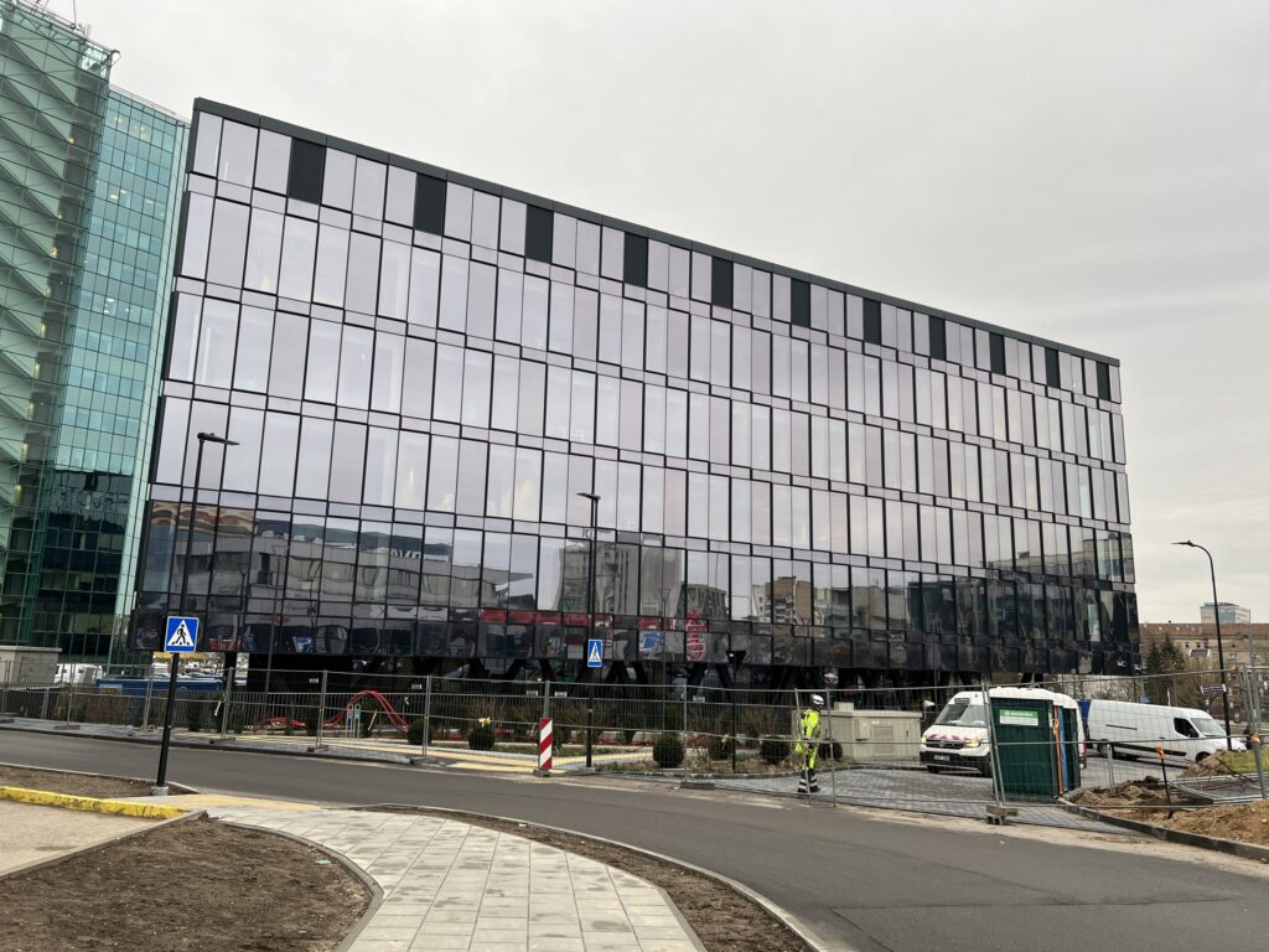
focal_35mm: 26
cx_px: 634
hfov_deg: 67.3
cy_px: 476
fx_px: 953
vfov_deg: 53.1
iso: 40
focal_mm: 5.7
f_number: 1.5
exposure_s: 1/193
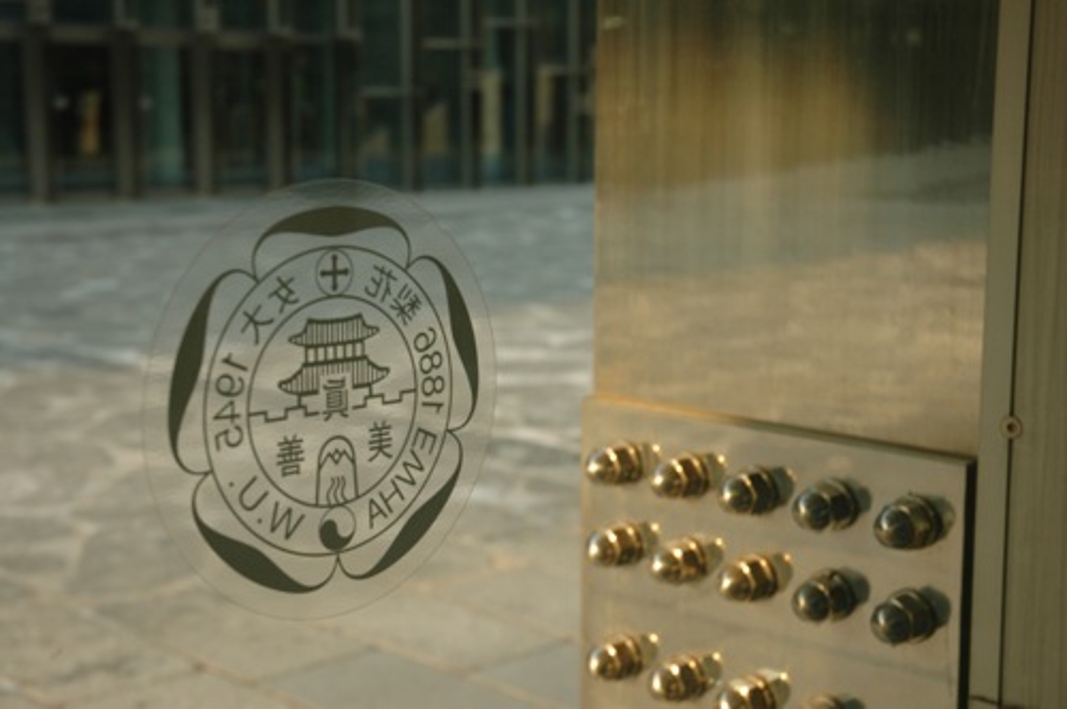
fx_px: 1776
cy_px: 354
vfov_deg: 22.6
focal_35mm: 60
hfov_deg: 33.4
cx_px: 534
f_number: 5.6
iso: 200
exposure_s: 1/200
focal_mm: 40
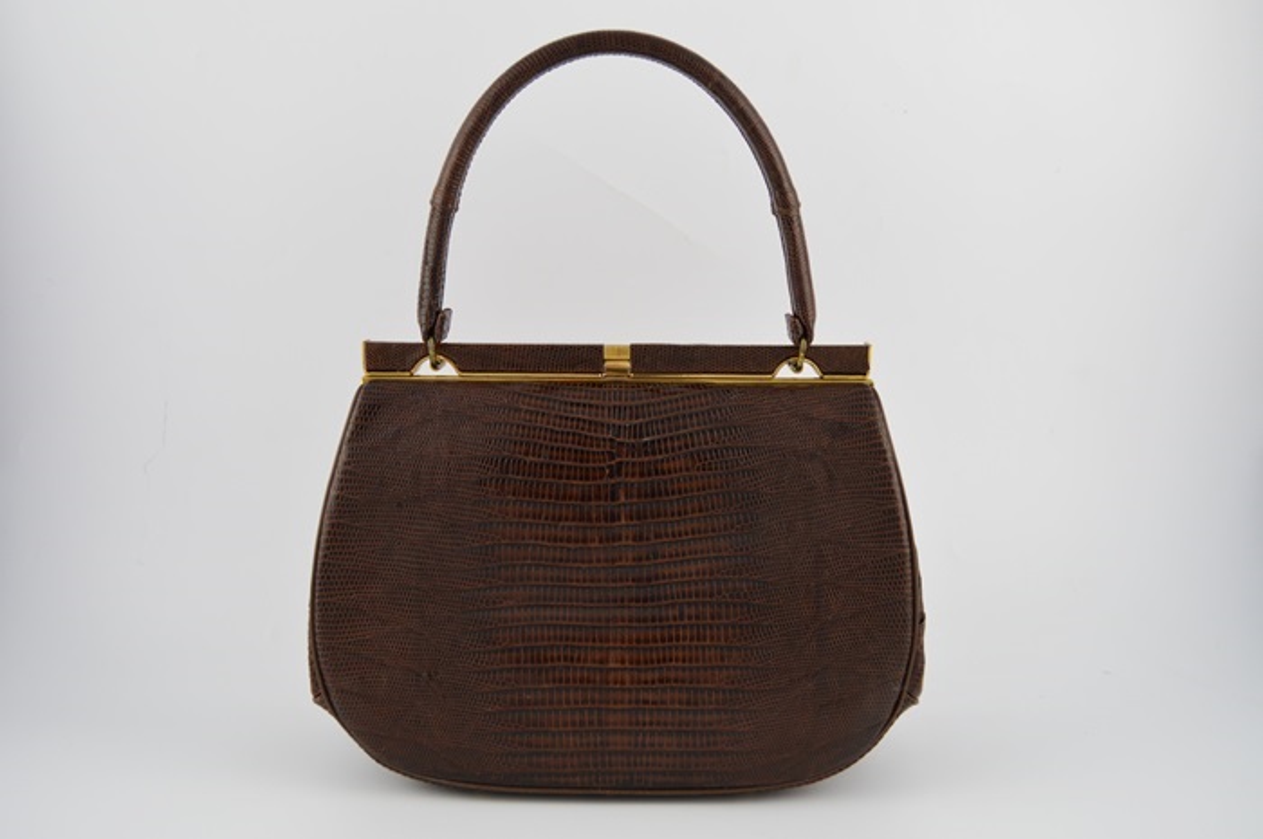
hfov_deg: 57.3
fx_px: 1156
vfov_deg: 39.9
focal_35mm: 33
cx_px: 632
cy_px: 420
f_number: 5
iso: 400
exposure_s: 1/100
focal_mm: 22
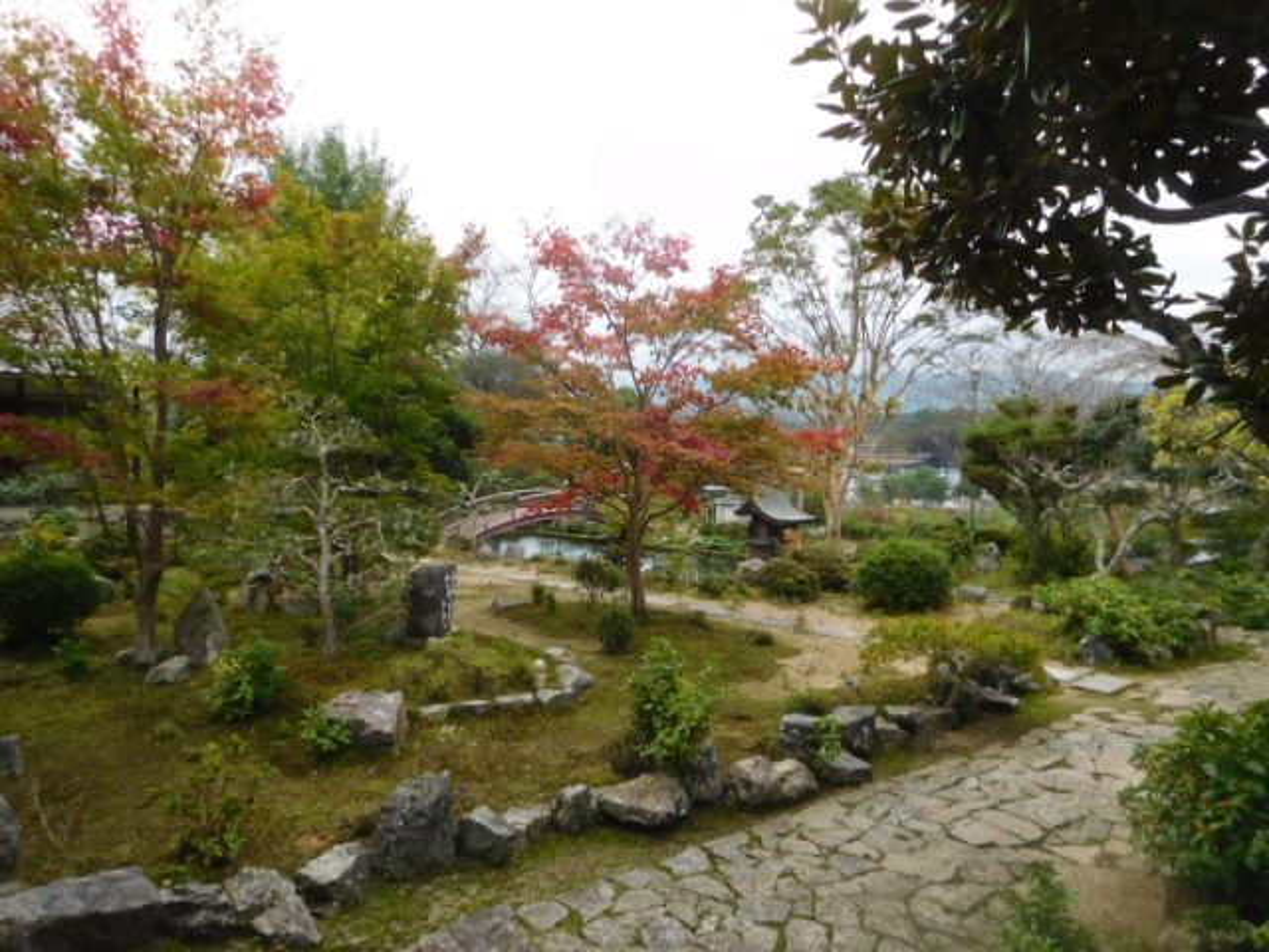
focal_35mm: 25
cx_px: 634
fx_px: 916
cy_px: 476
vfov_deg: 54.9
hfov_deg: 69.4
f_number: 3.4
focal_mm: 4.5
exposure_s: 1/400
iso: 125
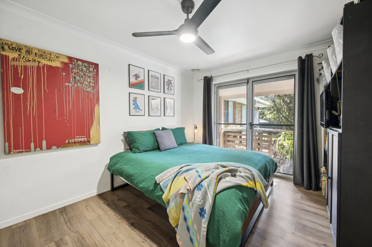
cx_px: 186
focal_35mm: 14
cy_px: 124
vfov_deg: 81.1
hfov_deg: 104.3
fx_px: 145
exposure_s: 1/4
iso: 200
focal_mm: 14
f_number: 7.1
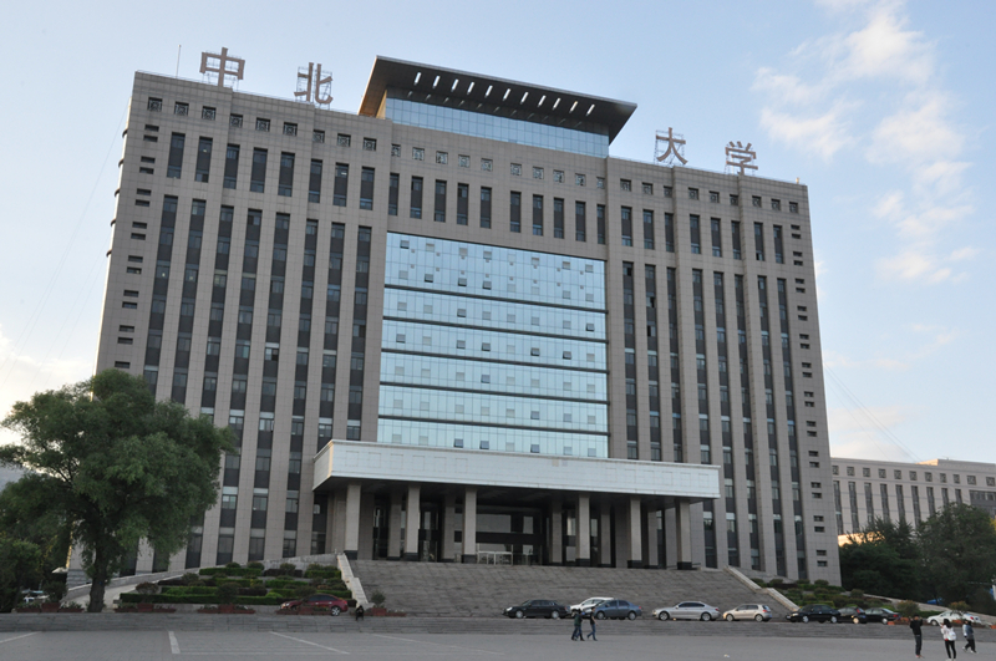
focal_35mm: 36
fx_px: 995
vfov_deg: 36.8
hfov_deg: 53.2
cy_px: 330
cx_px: 498
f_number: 25
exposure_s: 1/50
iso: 1000
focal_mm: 24
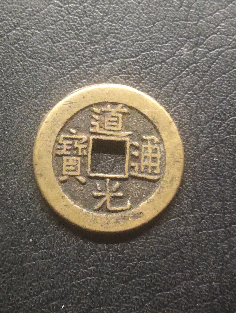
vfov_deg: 38.1
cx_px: 118
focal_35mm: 50
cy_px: 156
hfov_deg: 29.2
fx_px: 453
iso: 1600
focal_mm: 3.42
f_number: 2.2
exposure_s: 1/25
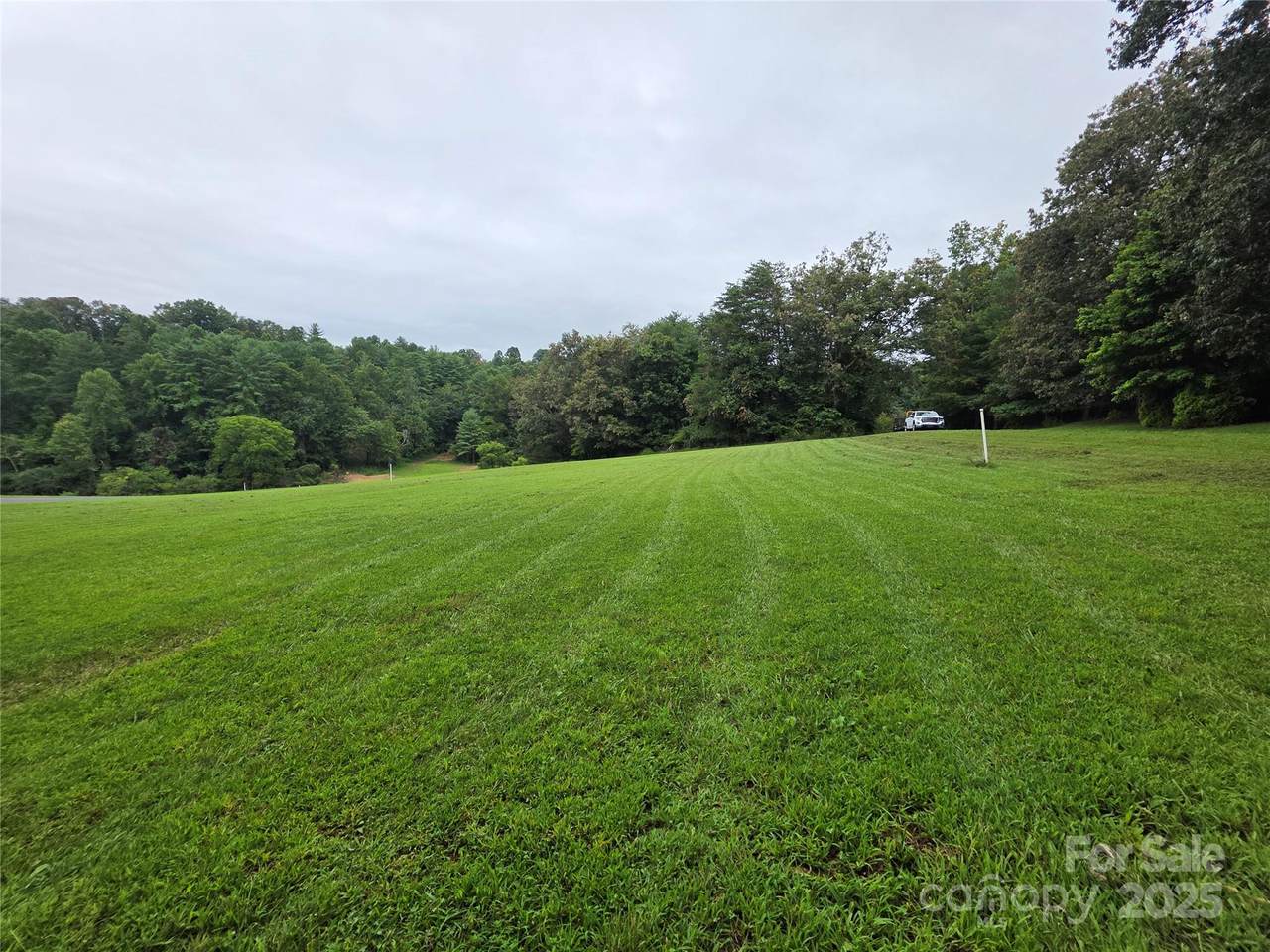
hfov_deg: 106.2
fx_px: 477
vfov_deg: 89.9
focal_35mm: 13
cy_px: 476
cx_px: 635
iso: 40
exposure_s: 1/616
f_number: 1.9
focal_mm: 2.2
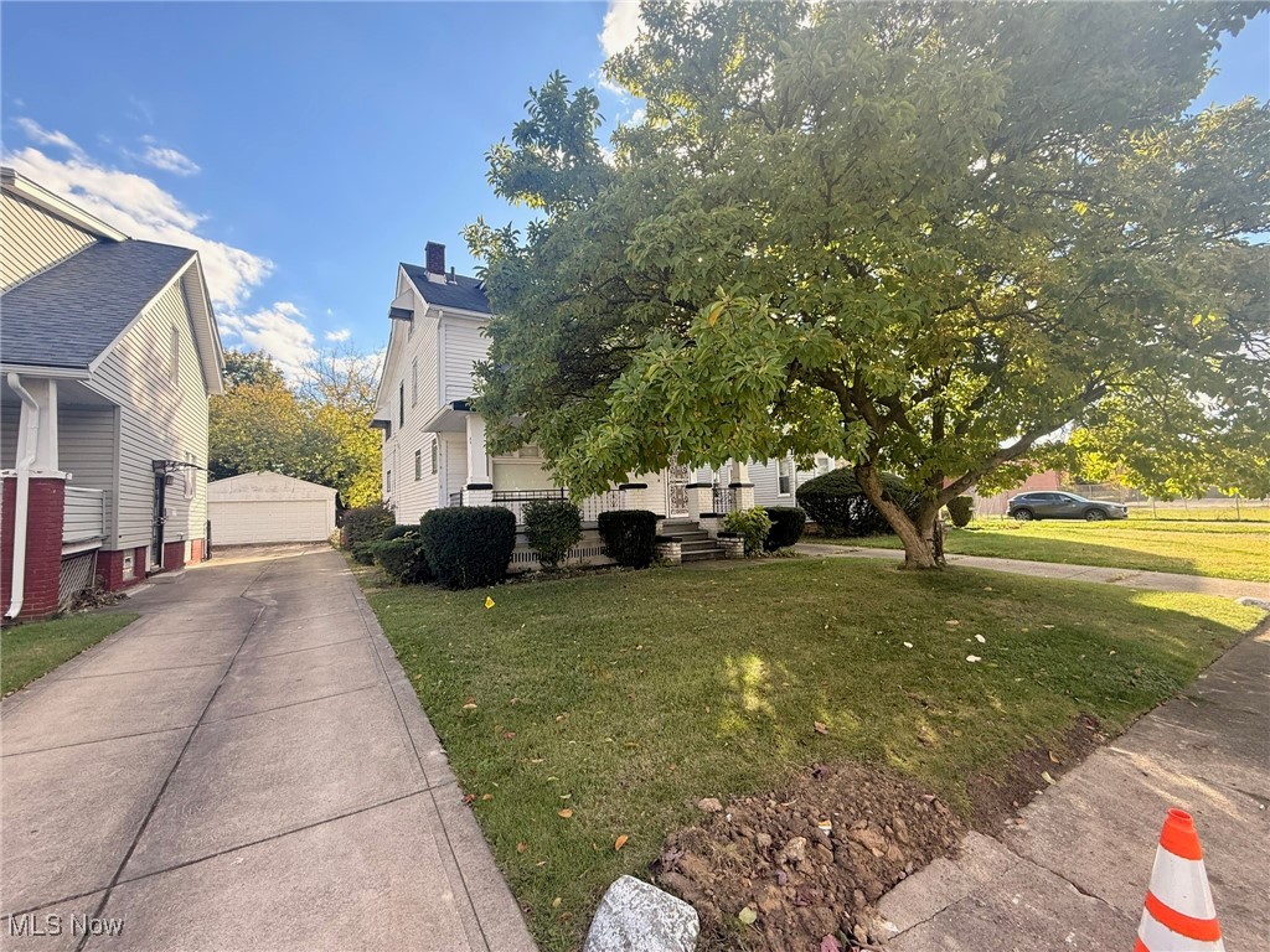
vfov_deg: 85.7
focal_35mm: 14
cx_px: 635
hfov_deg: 102.1
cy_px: 476
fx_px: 514
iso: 64
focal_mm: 2.22
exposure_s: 1/298
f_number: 2.2
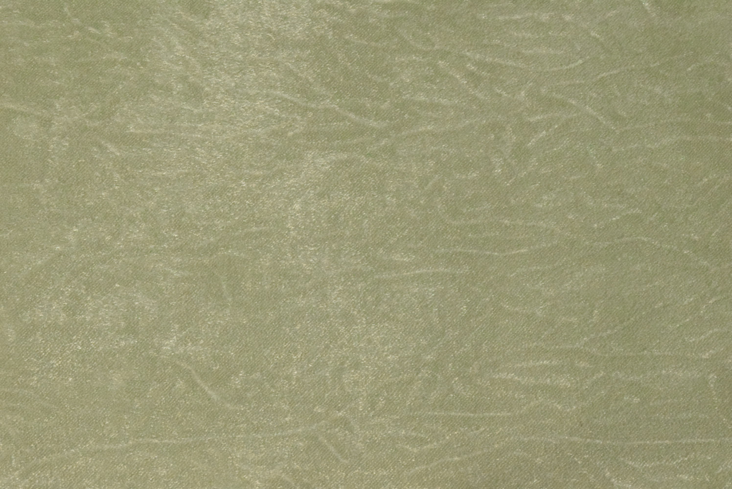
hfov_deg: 24.6
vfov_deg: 16.6
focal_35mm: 82
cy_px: 244
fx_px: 1679
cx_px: 366
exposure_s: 1/200
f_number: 32
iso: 12800
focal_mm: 55
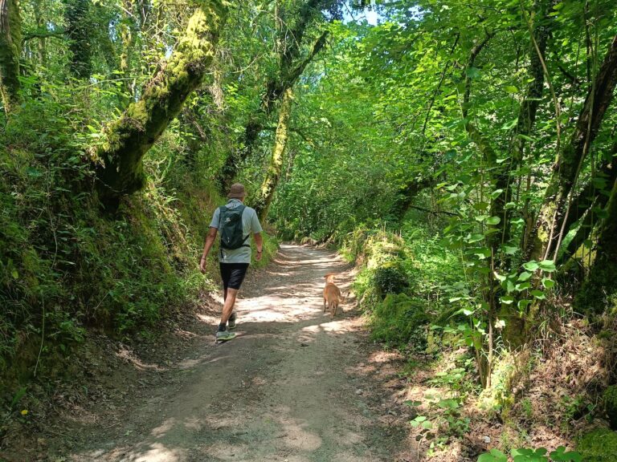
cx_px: 308
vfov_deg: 53.1
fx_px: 463
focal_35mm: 26
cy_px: 231
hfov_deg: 67.3
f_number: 1.88
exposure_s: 1/120
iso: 250
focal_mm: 4.84
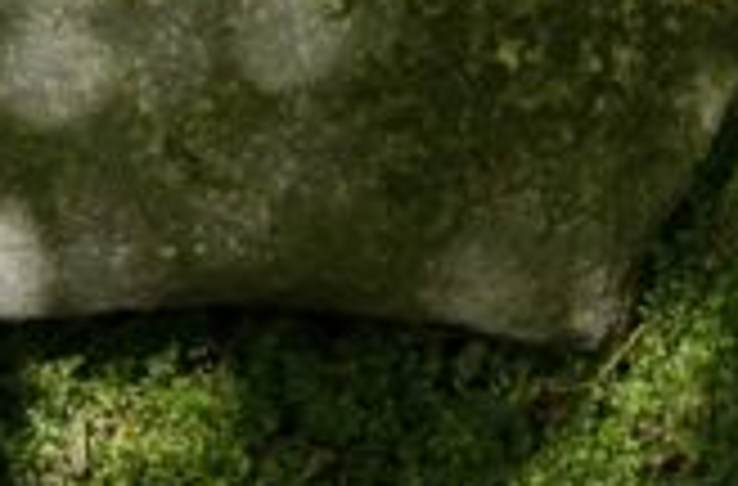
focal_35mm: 197
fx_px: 4026
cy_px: -914
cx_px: 63
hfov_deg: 10.4
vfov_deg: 6.4
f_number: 5.6
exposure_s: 1/125
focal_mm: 21
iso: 200
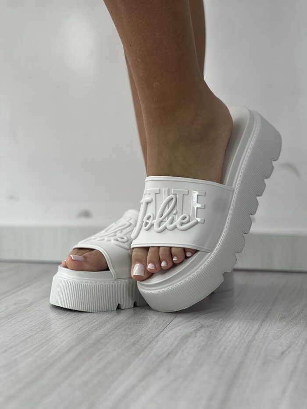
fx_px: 910
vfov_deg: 25.3
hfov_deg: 19.1
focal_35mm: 77
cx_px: 154
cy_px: 204
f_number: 2.8
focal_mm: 9
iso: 50
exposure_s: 1/120
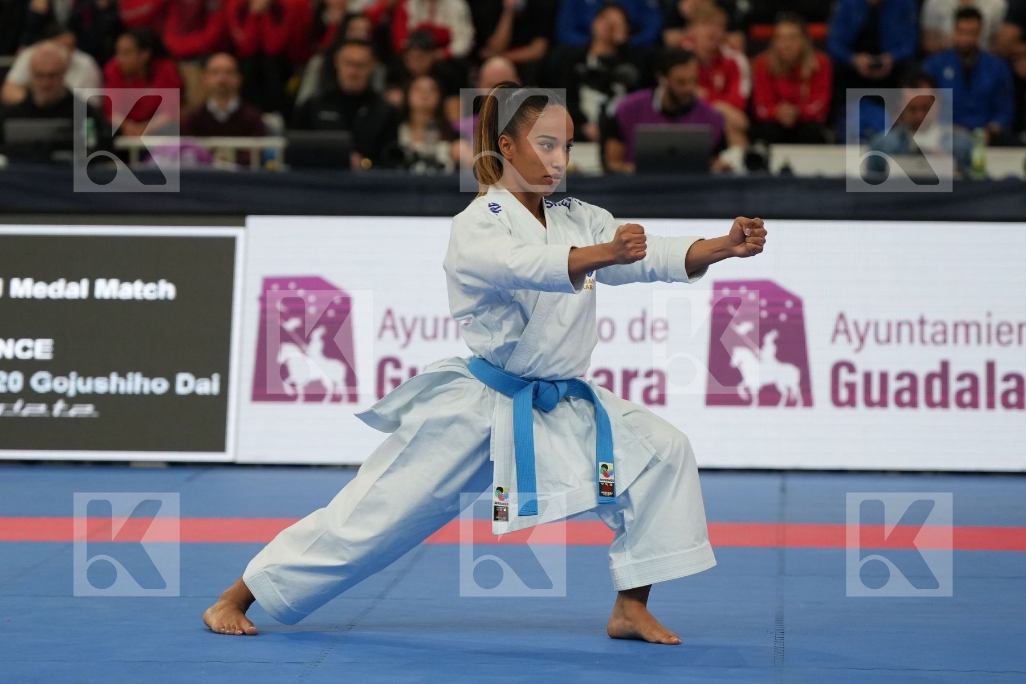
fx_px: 5643
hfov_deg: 10.4
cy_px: 342
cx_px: 513
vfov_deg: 6.9
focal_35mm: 198
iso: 1600
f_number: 2.8
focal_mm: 132
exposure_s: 1/1000
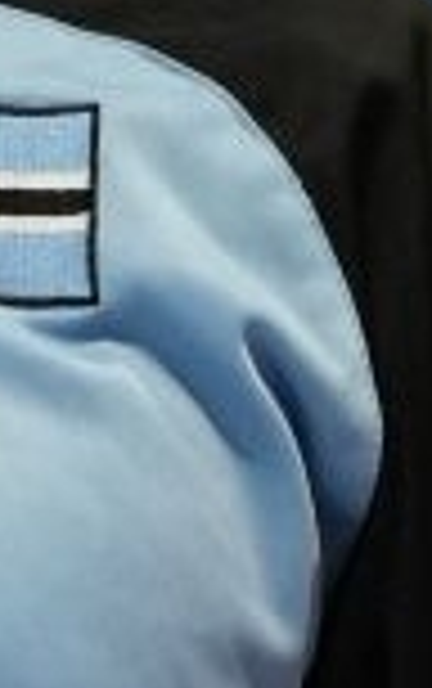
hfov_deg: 0.6
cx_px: -526
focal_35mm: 2179
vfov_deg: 1.0
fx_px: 40932
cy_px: 220
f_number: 2.8
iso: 2500
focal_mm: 182
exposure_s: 1/250
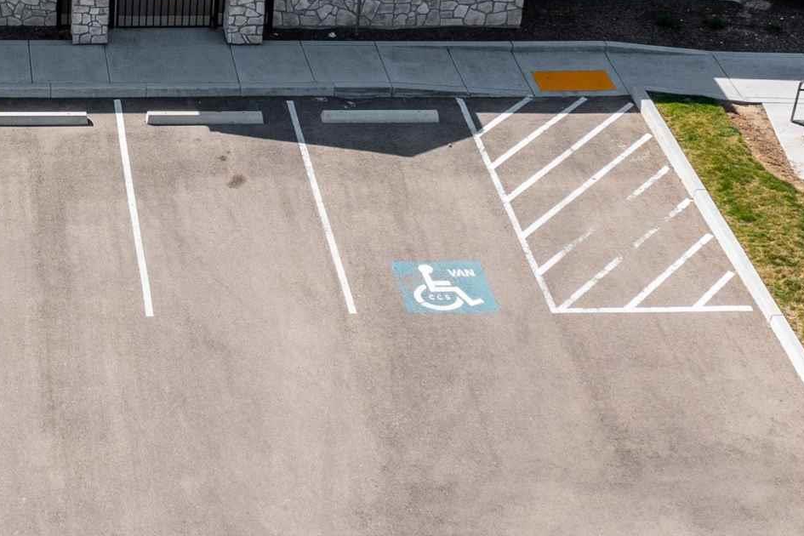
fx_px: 2032
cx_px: -105
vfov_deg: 14.7
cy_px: -23
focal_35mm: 91
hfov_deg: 21.1
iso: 100
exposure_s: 1/400
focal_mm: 10.26
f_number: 5
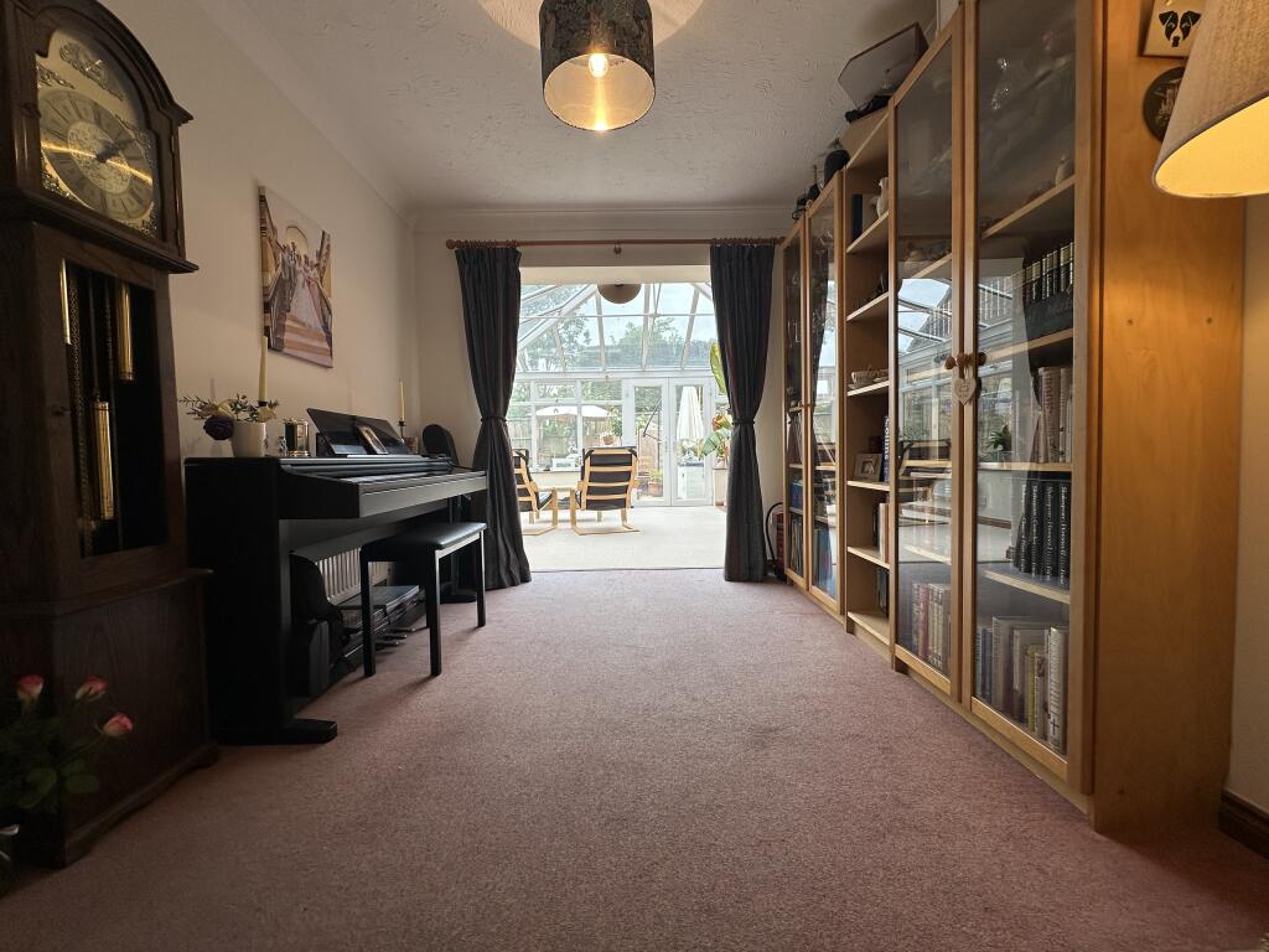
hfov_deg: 102.1
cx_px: 634
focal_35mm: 14
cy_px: 476
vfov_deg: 85.7
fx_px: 513
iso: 40
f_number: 2.2
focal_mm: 2.22
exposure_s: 1/103
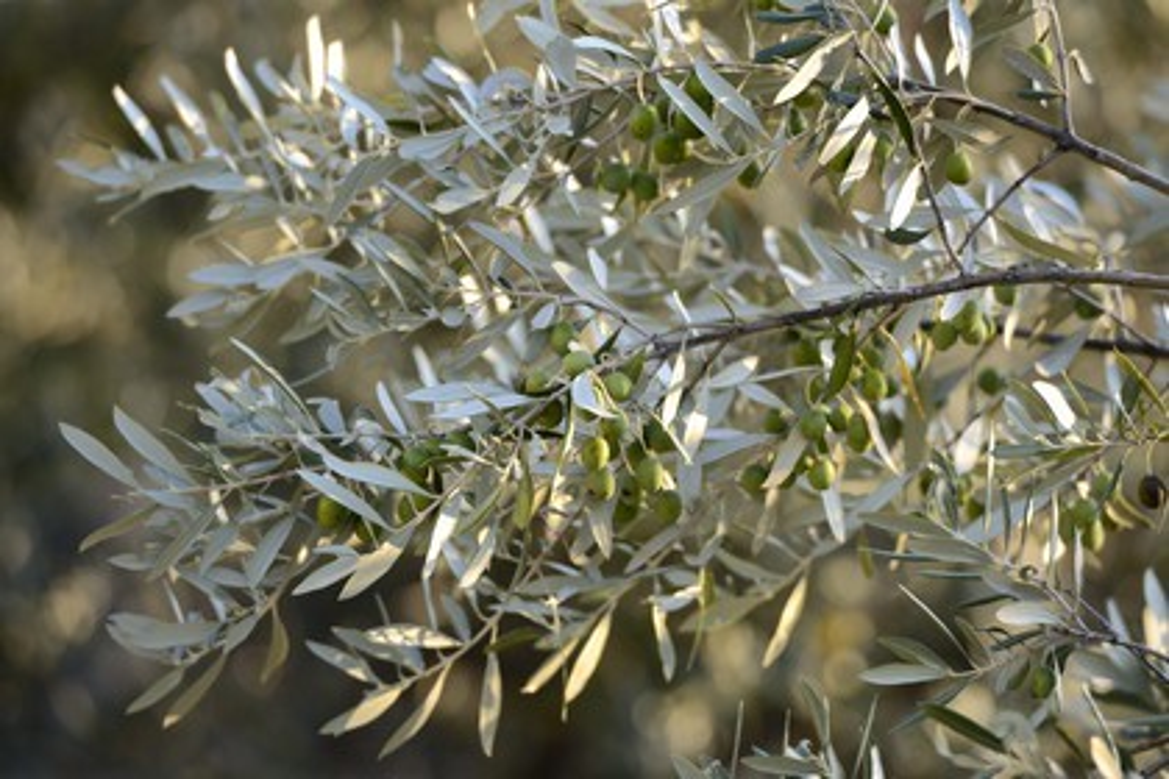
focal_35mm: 200
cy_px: 390
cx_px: 584
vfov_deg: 6.9
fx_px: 6494
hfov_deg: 10.3
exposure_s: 1/320
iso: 400
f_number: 4.5
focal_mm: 200
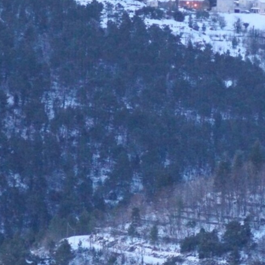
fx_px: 4385
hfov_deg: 3.5
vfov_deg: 3.5
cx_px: 222
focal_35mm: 506
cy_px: 186
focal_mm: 135
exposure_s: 1/100
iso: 3200
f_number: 4
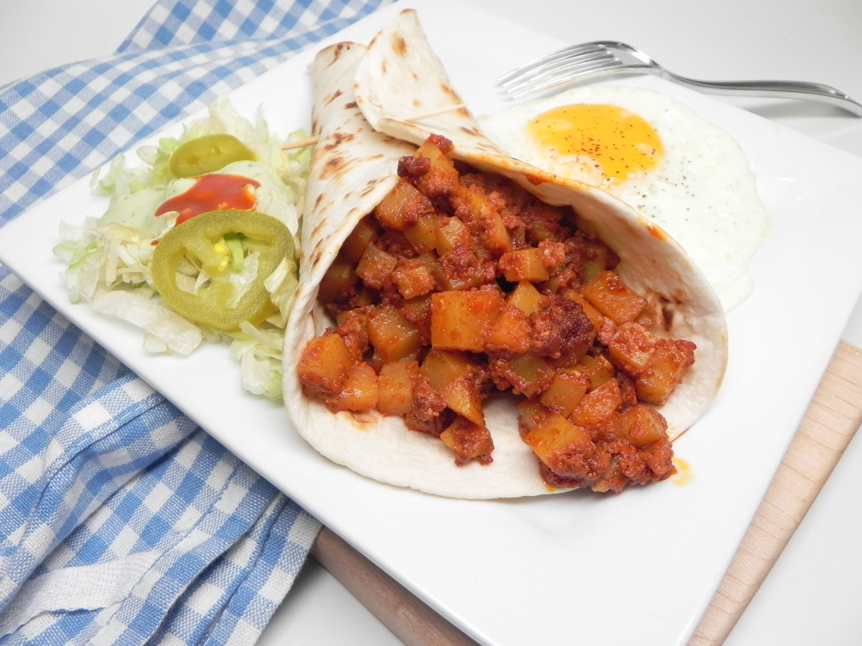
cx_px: 431
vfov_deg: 48.2
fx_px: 722
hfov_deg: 61.7
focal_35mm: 29
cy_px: 323
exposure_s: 1/45
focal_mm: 5.2
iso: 160
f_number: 2.8
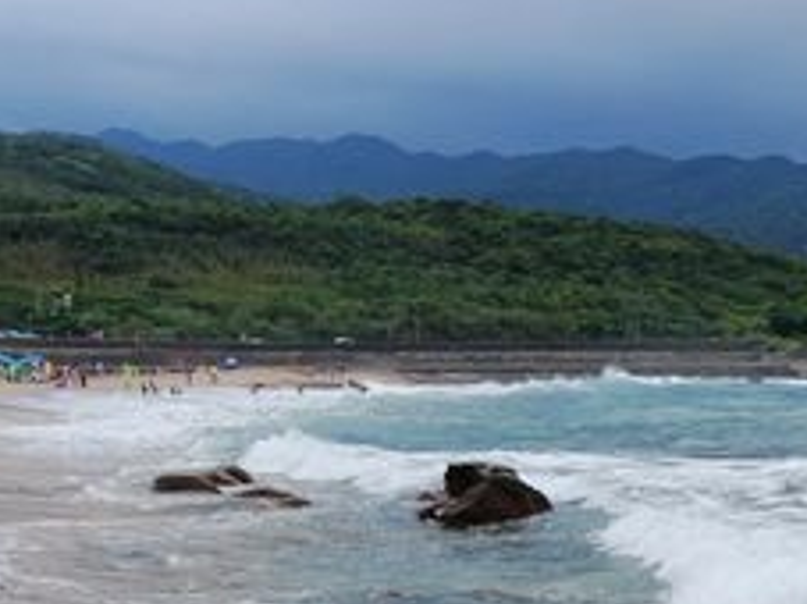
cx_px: 348
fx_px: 1538
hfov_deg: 29.4
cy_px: 560
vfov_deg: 21.7
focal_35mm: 66
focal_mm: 8.8
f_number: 5.6
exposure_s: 1/500
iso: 125
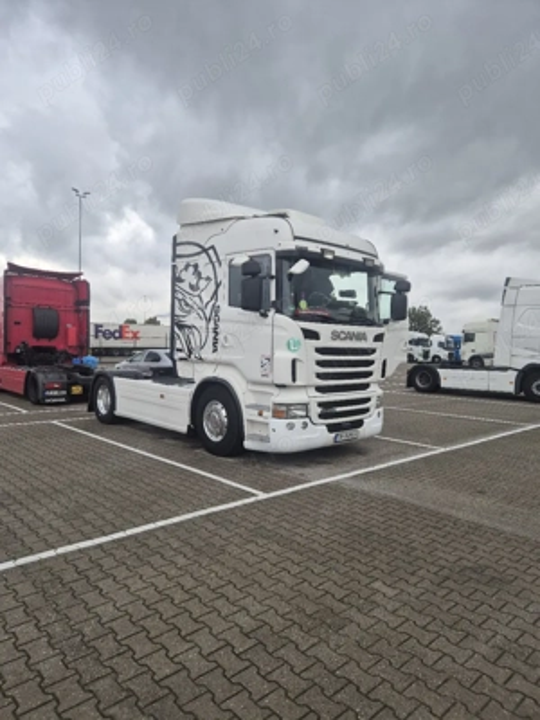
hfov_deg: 58.9
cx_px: 270
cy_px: 360
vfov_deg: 73.9
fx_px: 478
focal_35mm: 23
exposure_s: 1/182
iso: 50
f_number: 1.8
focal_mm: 5.4
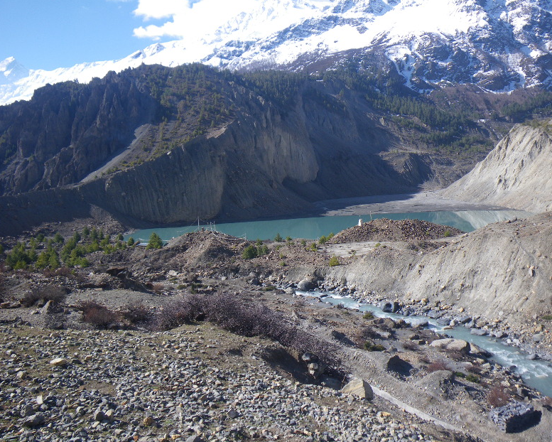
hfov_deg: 58.7
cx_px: 296
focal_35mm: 30
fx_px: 490
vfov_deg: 48.5
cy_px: 218
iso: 50
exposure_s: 1/250
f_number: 4.2
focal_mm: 5
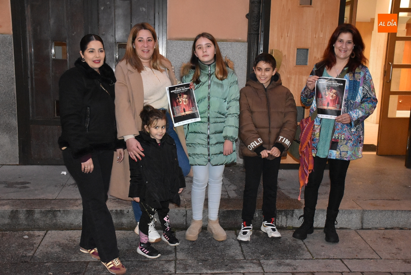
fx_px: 446
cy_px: 138
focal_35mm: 39
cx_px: 206
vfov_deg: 34.3
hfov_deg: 49.5
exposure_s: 1/60
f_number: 3.8
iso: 6400
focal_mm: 26
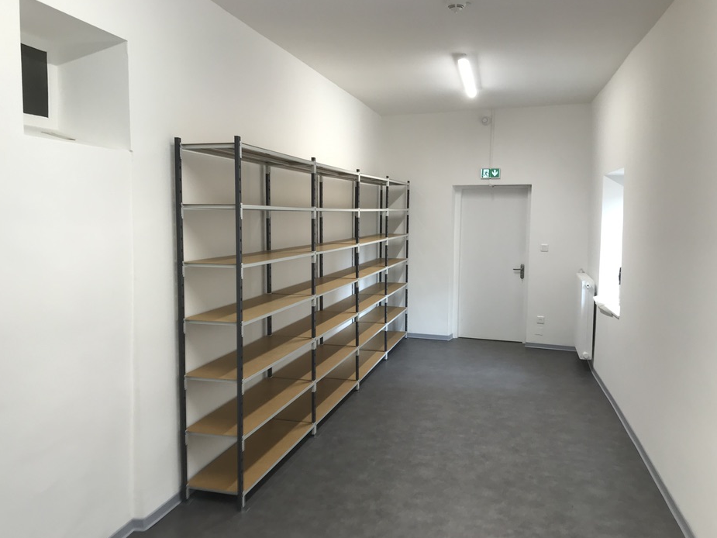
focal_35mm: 31
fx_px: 642
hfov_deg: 58.3
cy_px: 288
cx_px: 339
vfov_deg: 45.4
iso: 25
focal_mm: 3.99
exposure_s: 1/50
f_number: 1.8
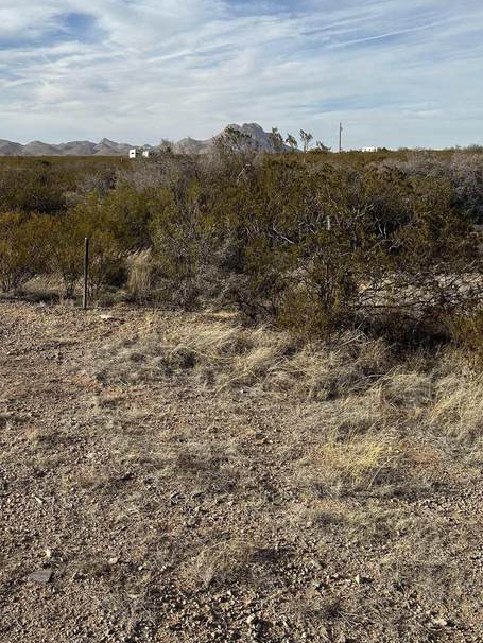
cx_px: 187
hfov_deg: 37.6
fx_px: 706
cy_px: 239
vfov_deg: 48.5
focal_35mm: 38
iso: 80
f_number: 1.78
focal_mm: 6.86
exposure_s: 1/5000
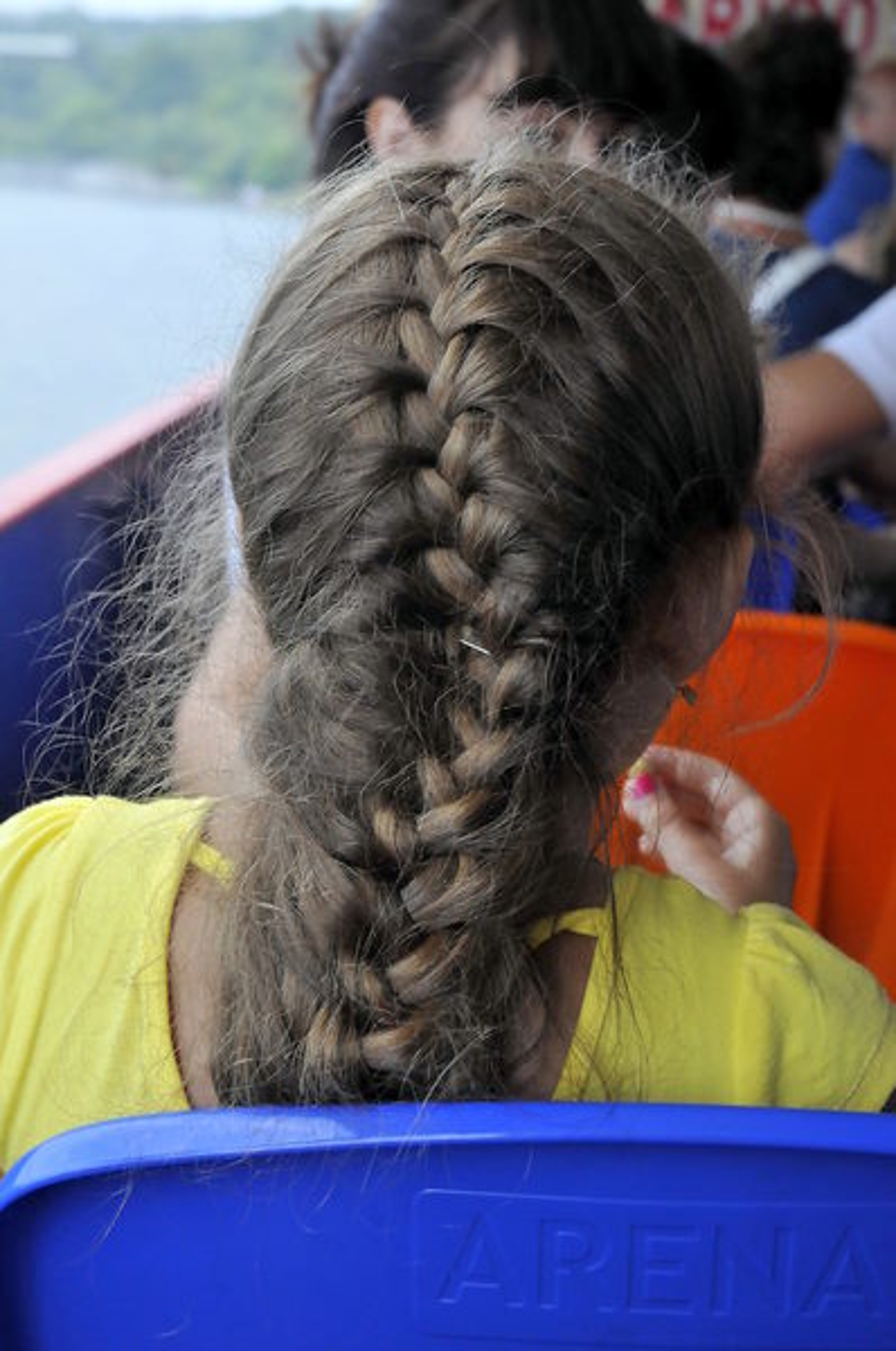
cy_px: 676
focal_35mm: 69
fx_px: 2585
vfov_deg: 29.3
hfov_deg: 19.7
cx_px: 448
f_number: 6.3
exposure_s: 1/160
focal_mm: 46
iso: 800
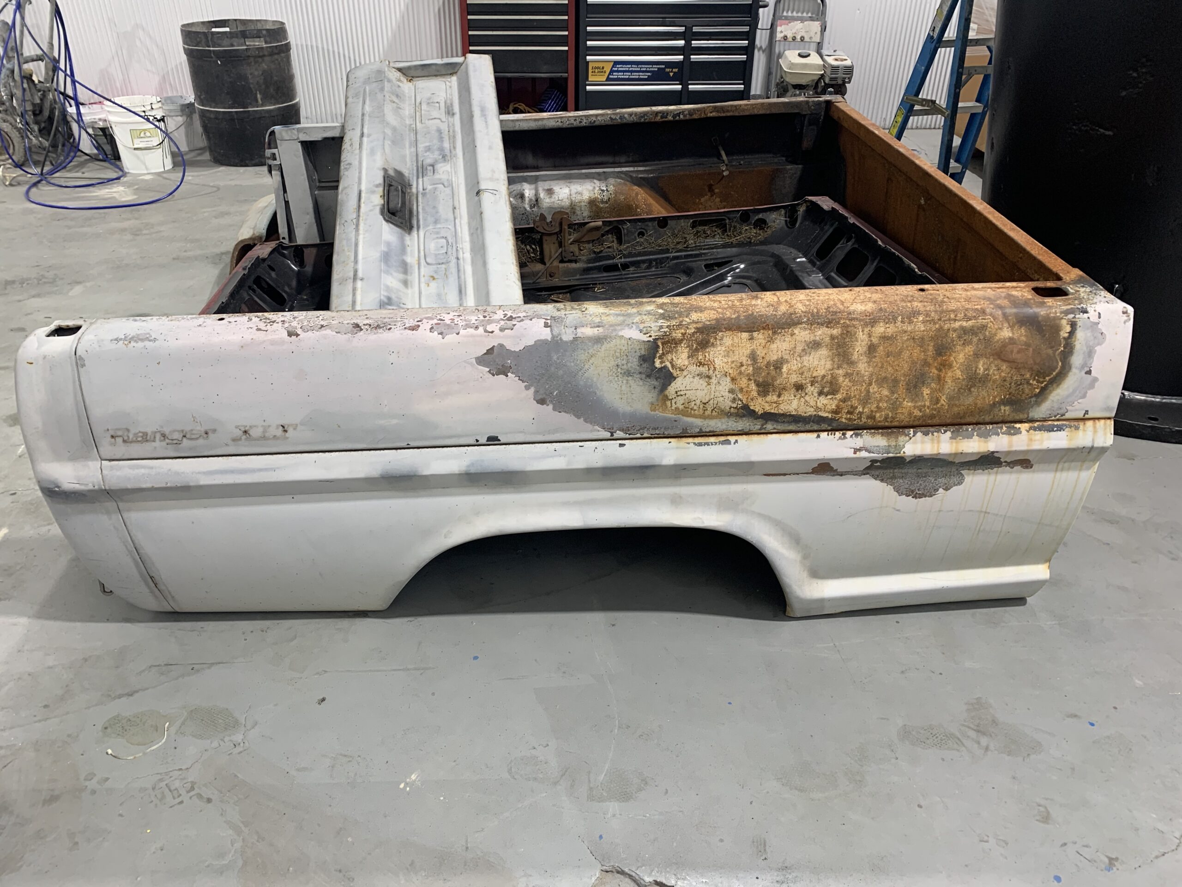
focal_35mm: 26
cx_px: 591
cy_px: 444
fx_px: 888
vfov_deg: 53.1
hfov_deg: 67.3
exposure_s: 1/60
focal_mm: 4.25
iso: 80
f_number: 1.8
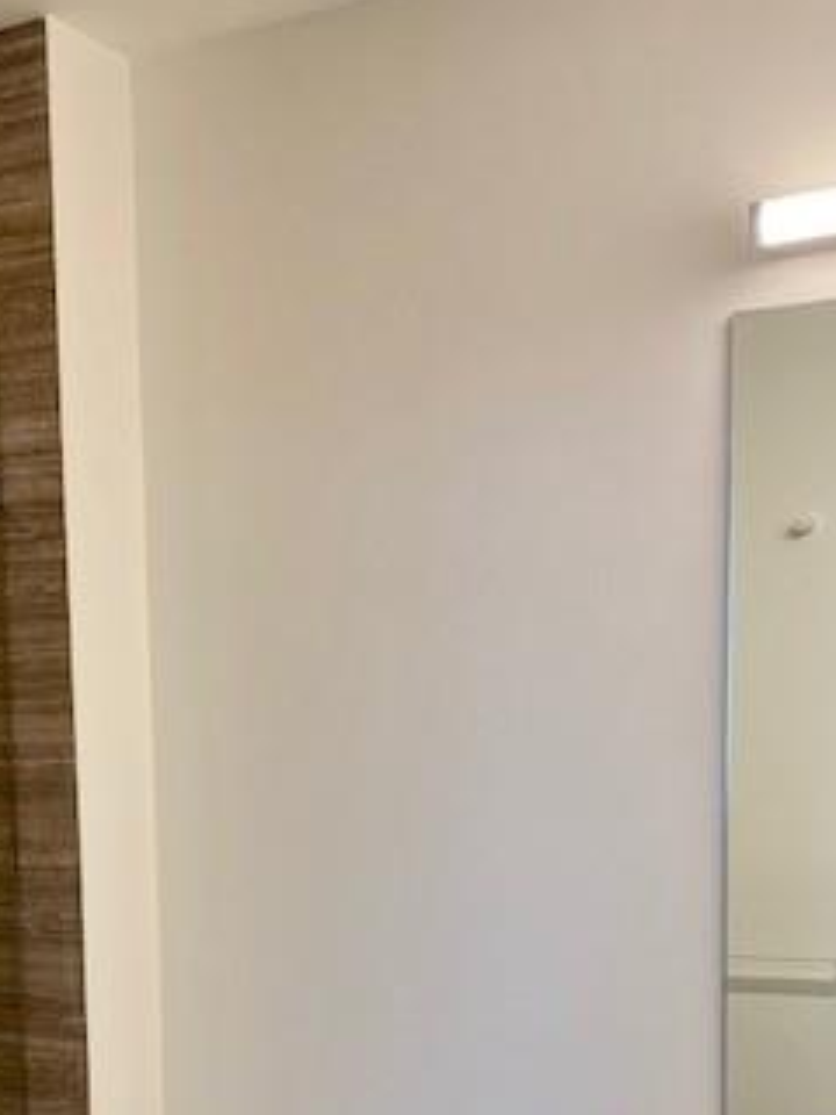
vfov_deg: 34.9
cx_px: 366
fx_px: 1674
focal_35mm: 52
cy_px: 986
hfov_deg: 28.0
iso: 80
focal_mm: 4.25
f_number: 1.8
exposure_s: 1/60
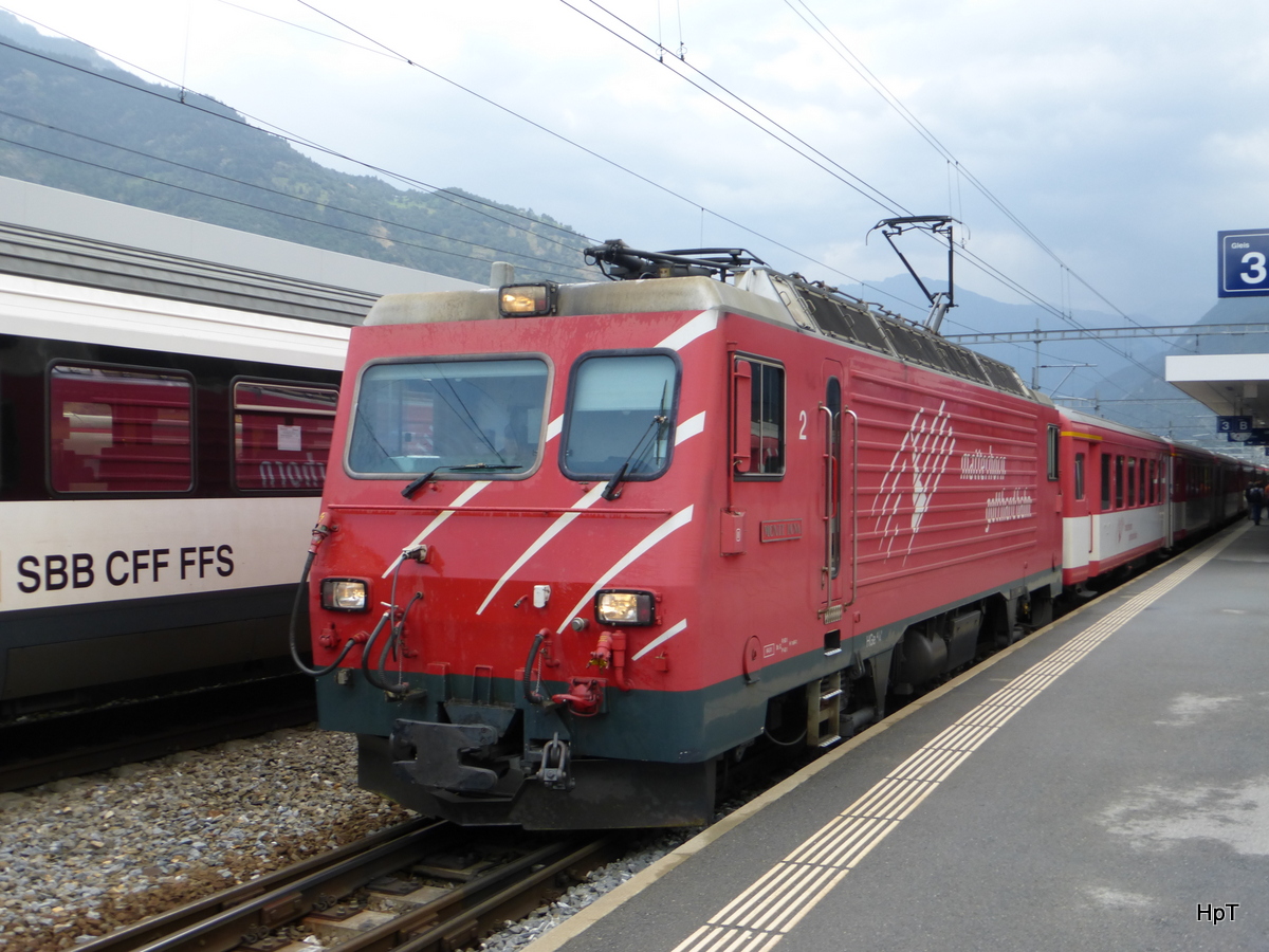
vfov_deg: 36.8
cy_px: 476
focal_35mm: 39
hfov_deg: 47.9
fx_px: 1430
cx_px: 634
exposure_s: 1/80
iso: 100
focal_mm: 6.9
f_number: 3.9
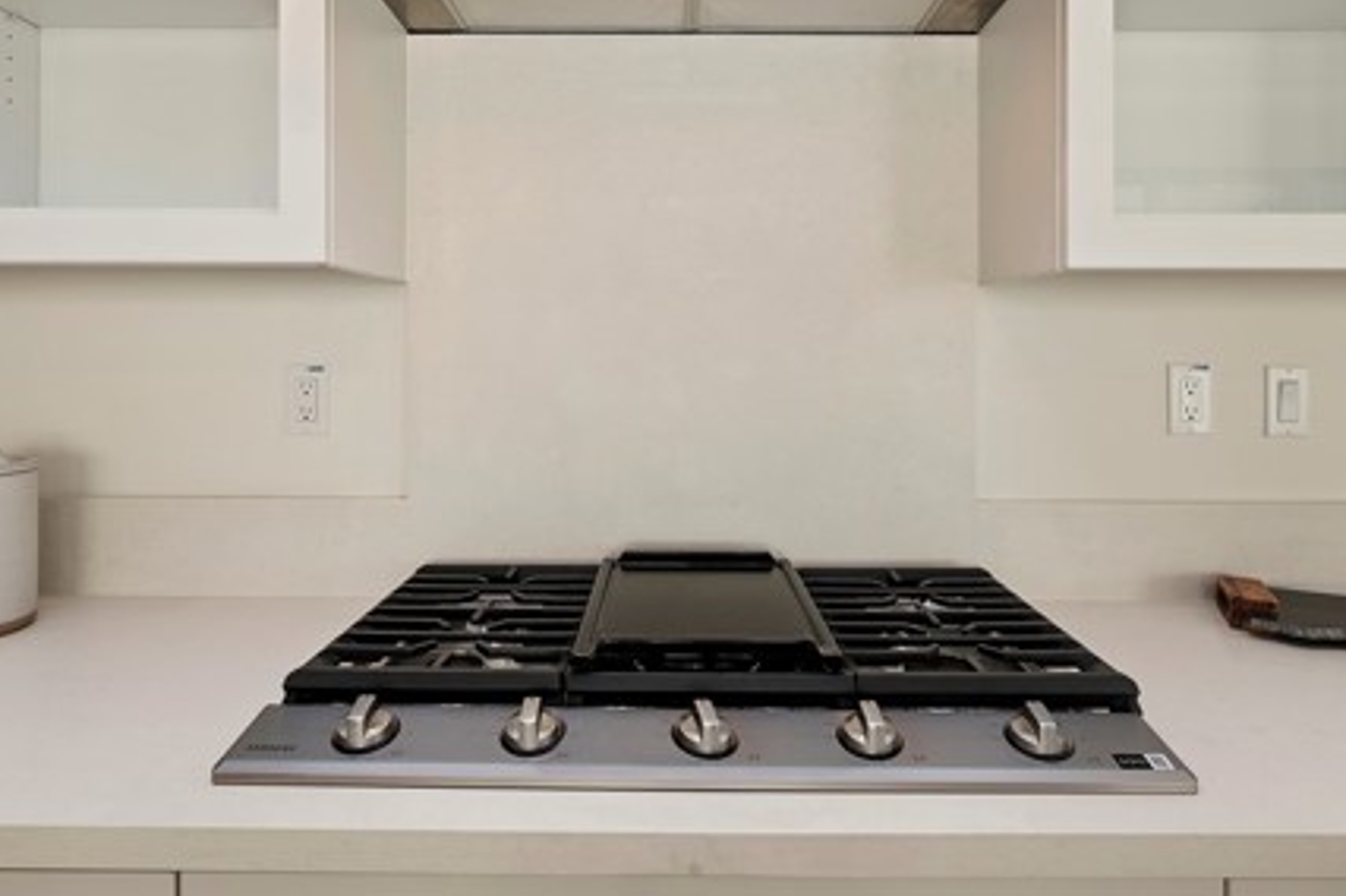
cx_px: 643
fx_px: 785
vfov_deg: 58.9
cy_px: 360
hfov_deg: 81.2
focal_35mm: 21
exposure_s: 1/20
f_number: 10
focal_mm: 14
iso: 500
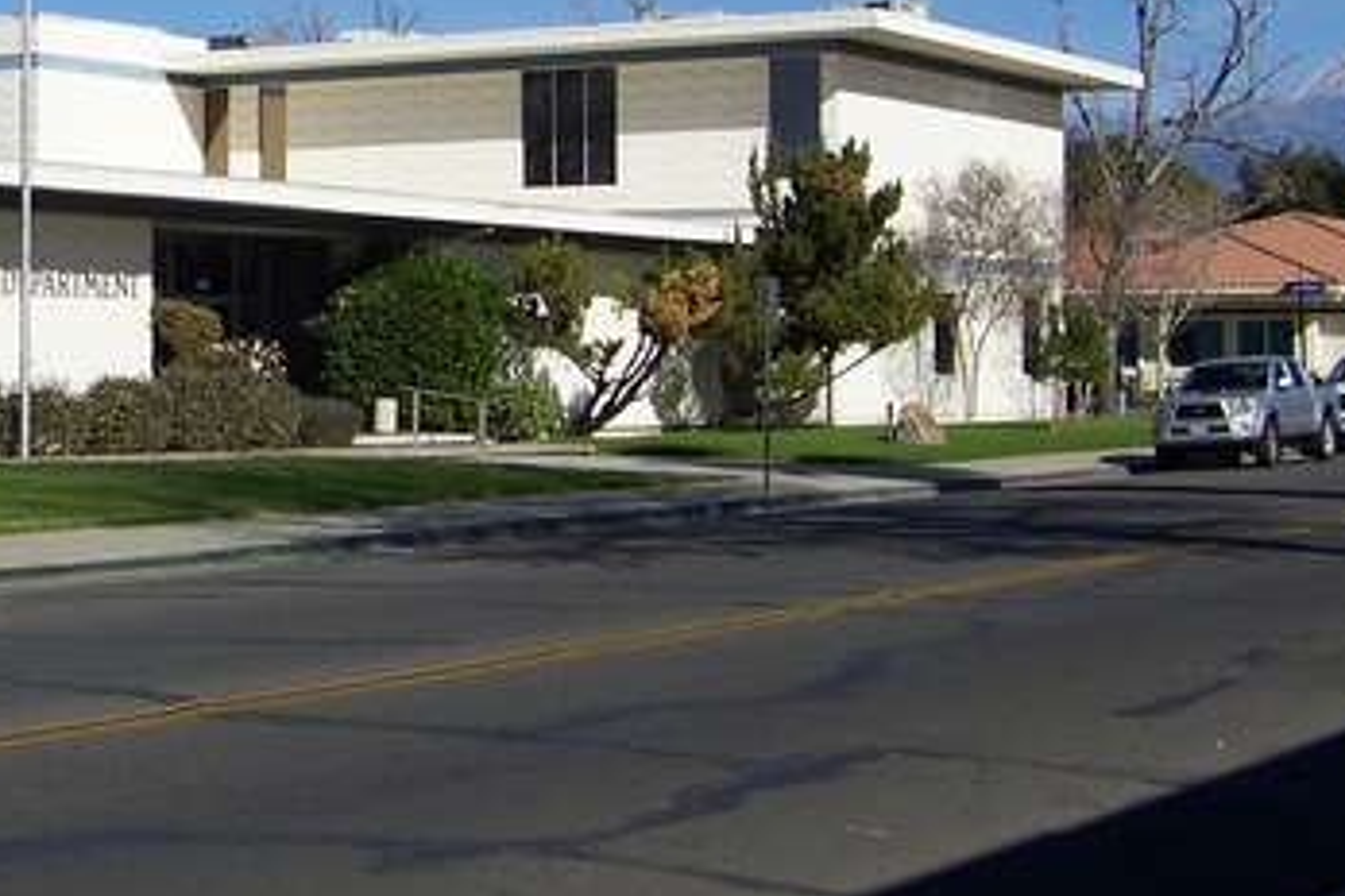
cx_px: 166
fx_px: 3213
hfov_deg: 23.1
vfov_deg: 15.7
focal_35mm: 86
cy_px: 120
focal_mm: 5.85
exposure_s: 1/1000
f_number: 4
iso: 64
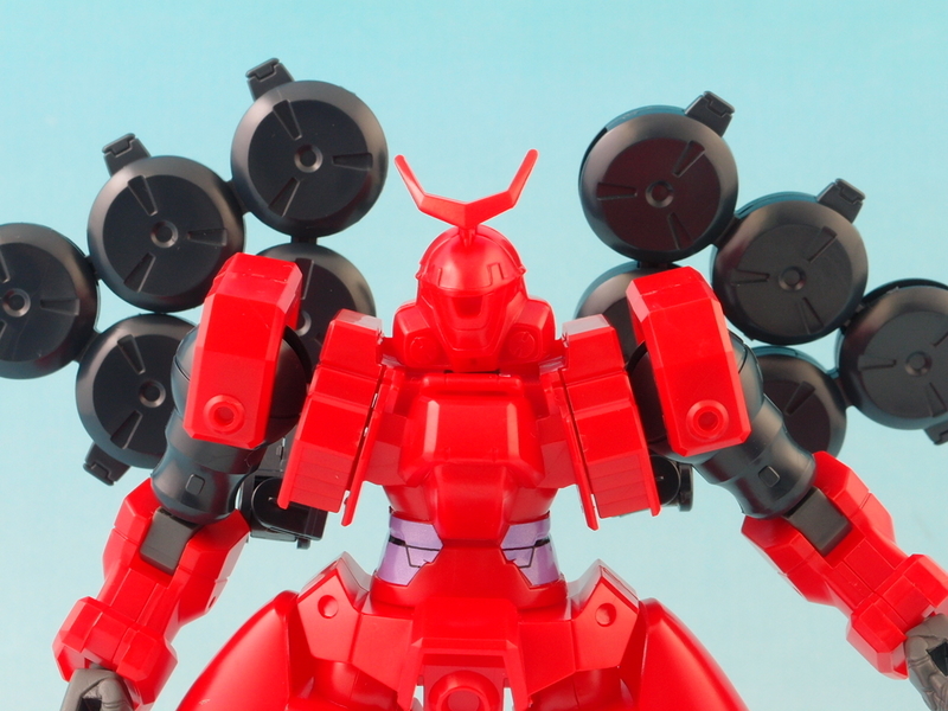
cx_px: 474
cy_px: 356
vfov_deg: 17.6
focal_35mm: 84
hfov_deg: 23.3
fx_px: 2300
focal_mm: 18.15
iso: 100
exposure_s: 1.3
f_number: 8
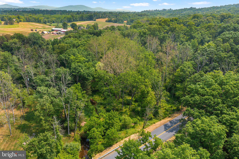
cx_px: 120
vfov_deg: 46.4
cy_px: 80
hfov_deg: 65.5
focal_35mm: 28
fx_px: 186
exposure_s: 1/320
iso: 100
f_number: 5.6
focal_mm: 10.26
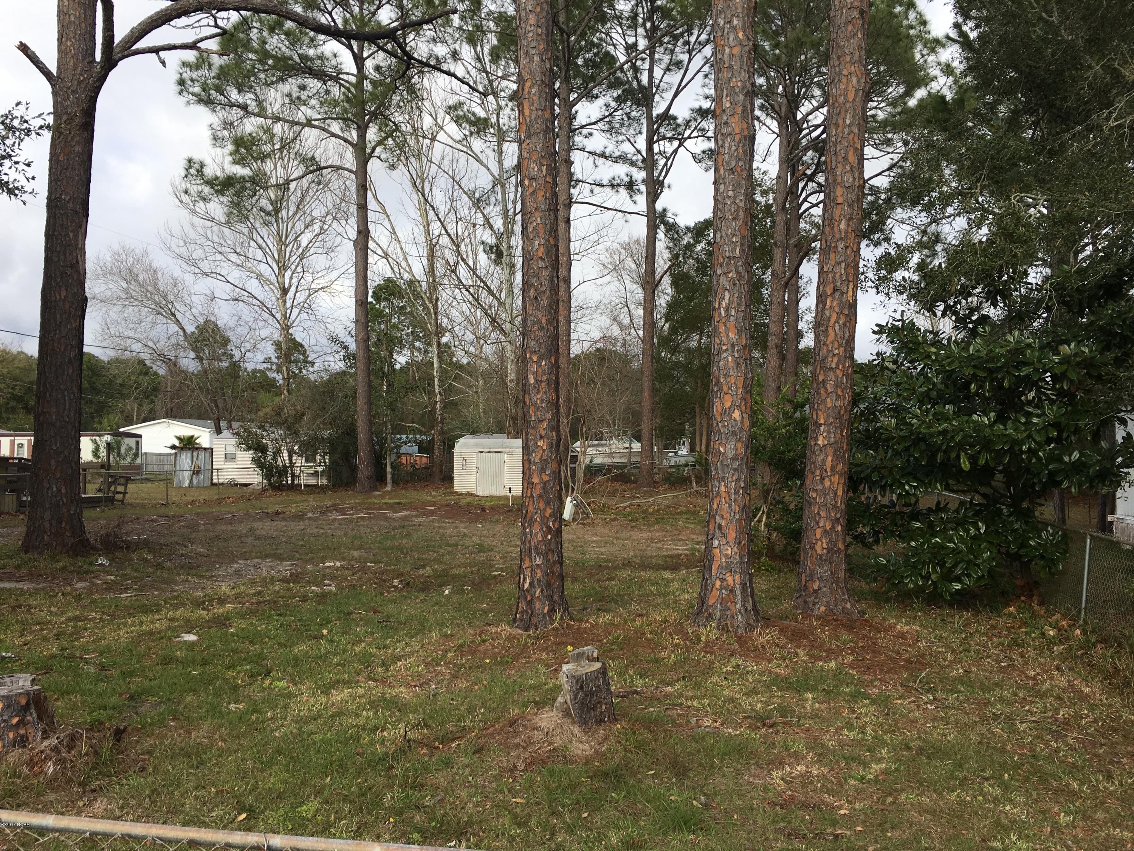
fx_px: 950
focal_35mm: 29
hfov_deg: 61.7
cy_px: 426
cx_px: 567
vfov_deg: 48.2
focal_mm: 4.15
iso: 25
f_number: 2.2
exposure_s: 1/754
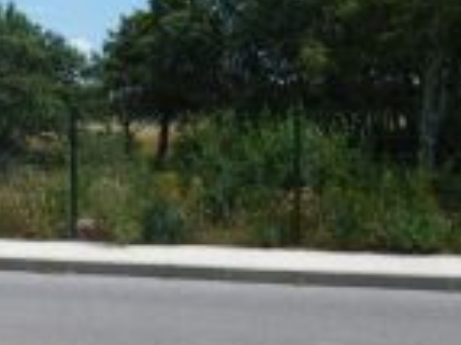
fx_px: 931
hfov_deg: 26.3
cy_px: 155
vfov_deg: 21.0
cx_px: 0
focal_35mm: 70
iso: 80
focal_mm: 4.1
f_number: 5
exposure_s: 1/500
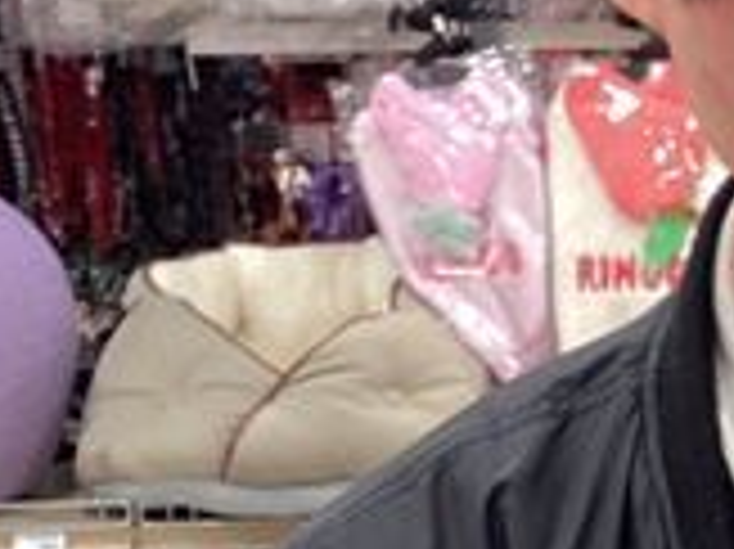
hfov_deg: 16.2
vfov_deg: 12.8
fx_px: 2415
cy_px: 526
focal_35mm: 114
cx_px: 1013
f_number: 2.4
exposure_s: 1/50
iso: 125
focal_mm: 3.3
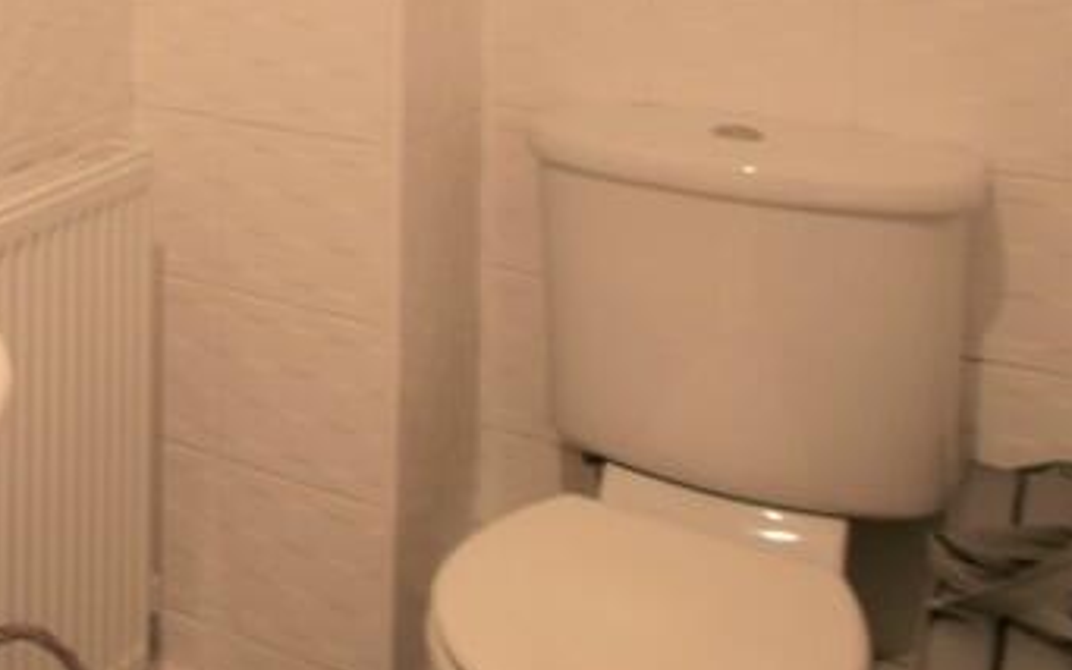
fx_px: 1476
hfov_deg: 32.7
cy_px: -203
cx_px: -223
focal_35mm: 51
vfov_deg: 22.8
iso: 100
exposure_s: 2
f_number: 9
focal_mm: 11
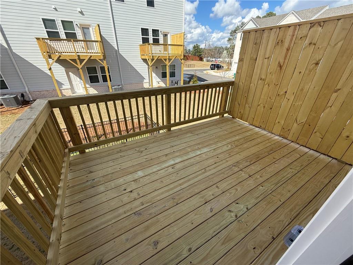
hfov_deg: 102.1
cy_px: 132
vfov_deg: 85.7
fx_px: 143
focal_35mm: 14
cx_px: 176
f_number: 2.2
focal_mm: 2.22
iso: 50
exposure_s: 1/1001
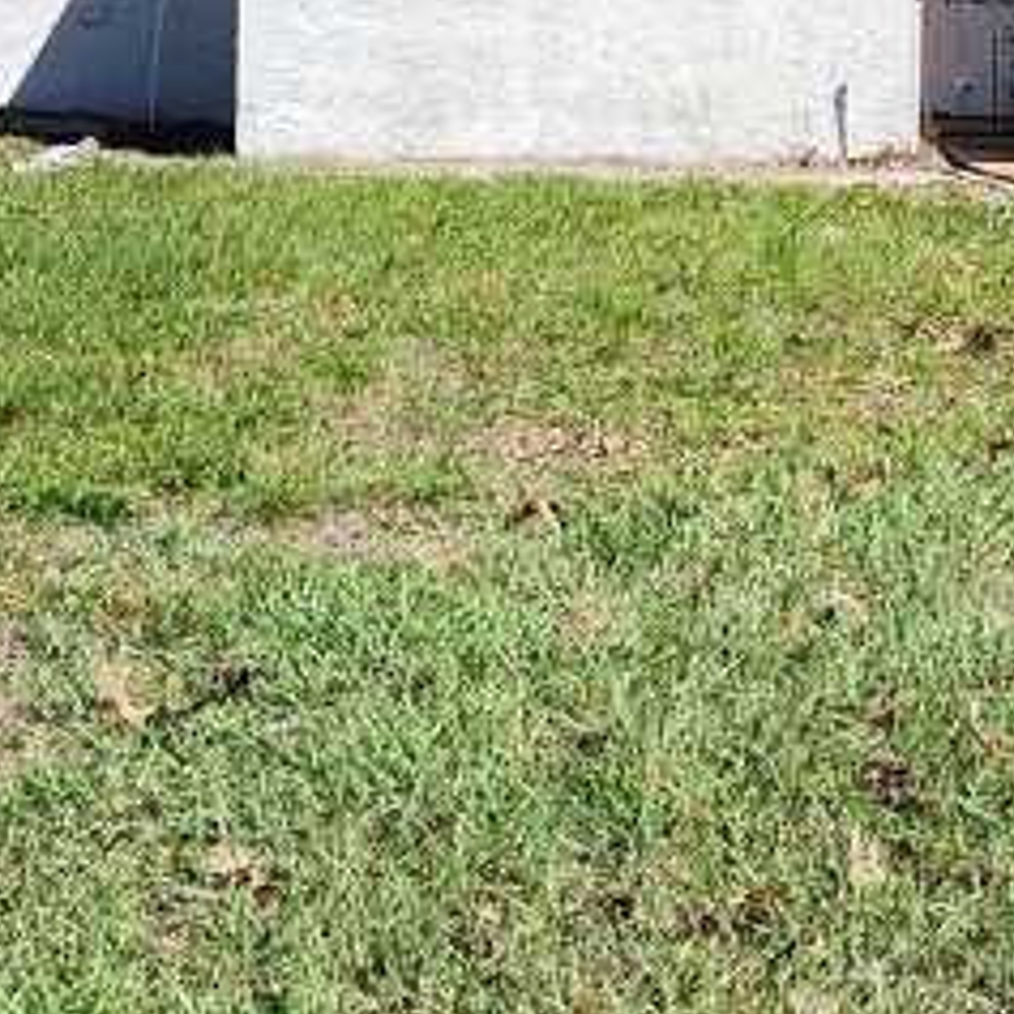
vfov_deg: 19.2
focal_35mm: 88
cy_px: -4
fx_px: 2916
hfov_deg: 19.1
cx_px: 1053
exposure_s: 1/1347
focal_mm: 5.54
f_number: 1.8
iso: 25
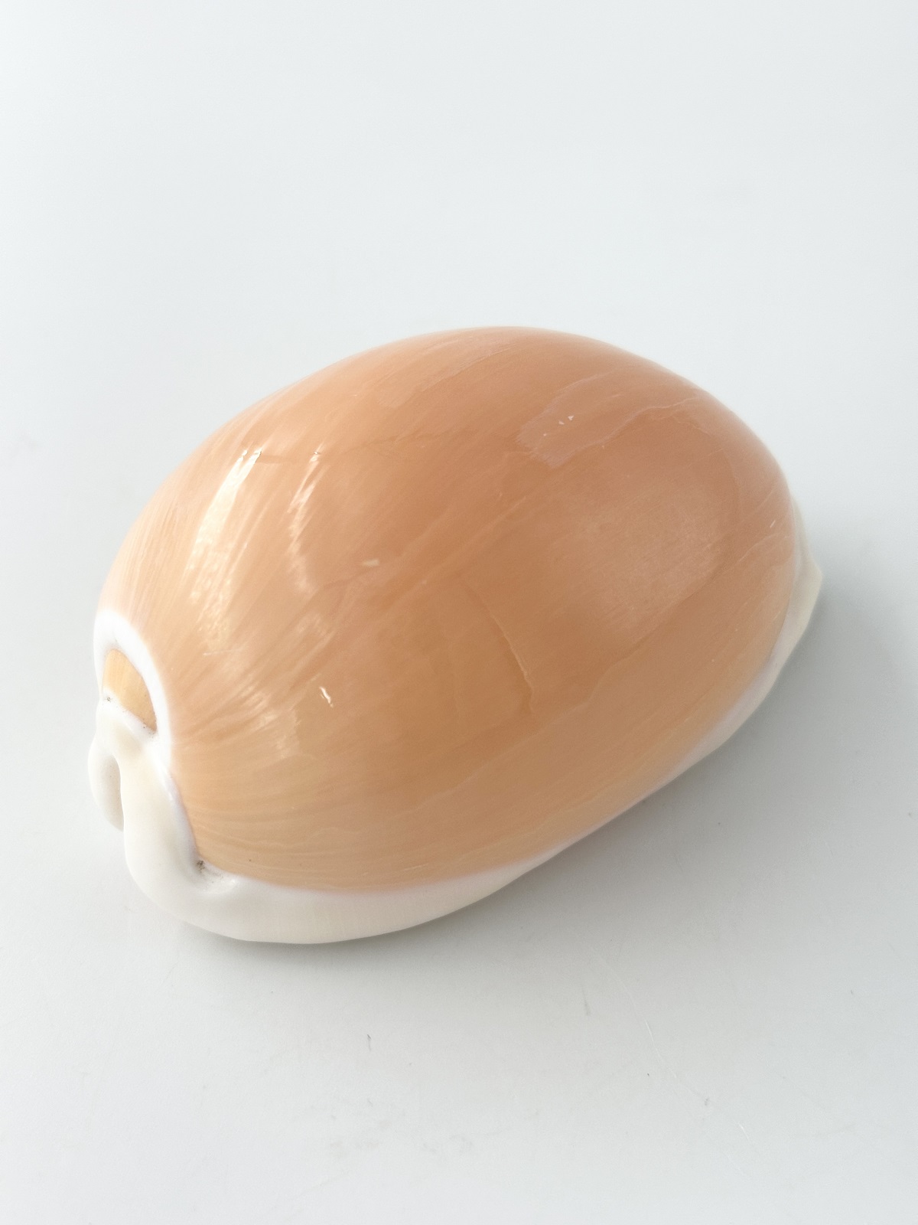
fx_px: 1697
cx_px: 459
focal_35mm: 48
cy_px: 612
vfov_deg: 39.7
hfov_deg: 30.3
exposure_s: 1/480
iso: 64
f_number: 1.78
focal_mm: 6.86
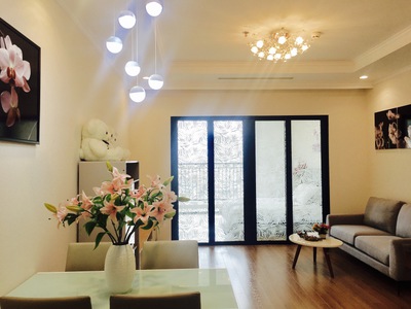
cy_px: 154
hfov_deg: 61.7
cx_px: 206
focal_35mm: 29
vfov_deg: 48.2
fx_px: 344
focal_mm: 4.15
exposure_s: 1/100
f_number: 2.2
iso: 25
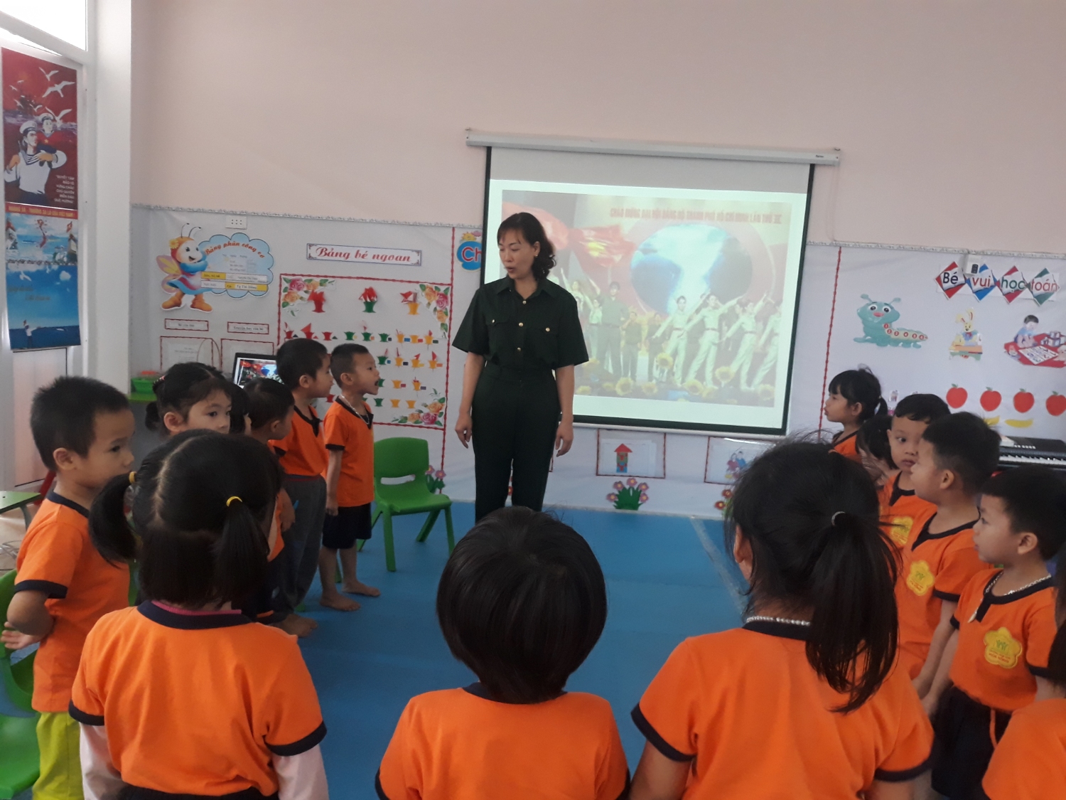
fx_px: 831
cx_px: 533
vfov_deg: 51.4
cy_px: 400
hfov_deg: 65.3
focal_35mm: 27
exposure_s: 1/50
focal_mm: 3.71
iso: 200
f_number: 1.7
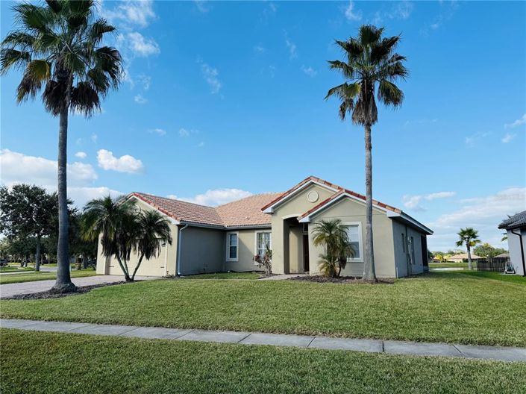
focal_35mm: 24
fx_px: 365
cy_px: 197
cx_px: 263
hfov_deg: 71.6
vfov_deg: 56.8
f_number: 1.78
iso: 80
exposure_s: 1/3953
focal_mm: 6.76
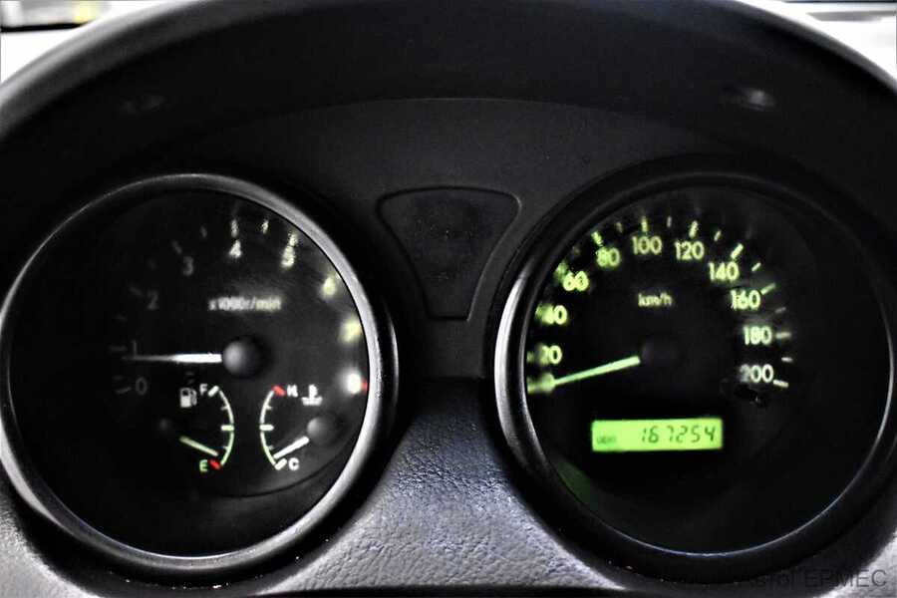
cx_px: 448
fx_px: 934
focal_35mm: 38
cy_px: 299
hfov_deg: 51.3
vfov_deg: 35.5
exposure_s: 1/60
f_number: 4
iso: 10000
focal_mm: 25
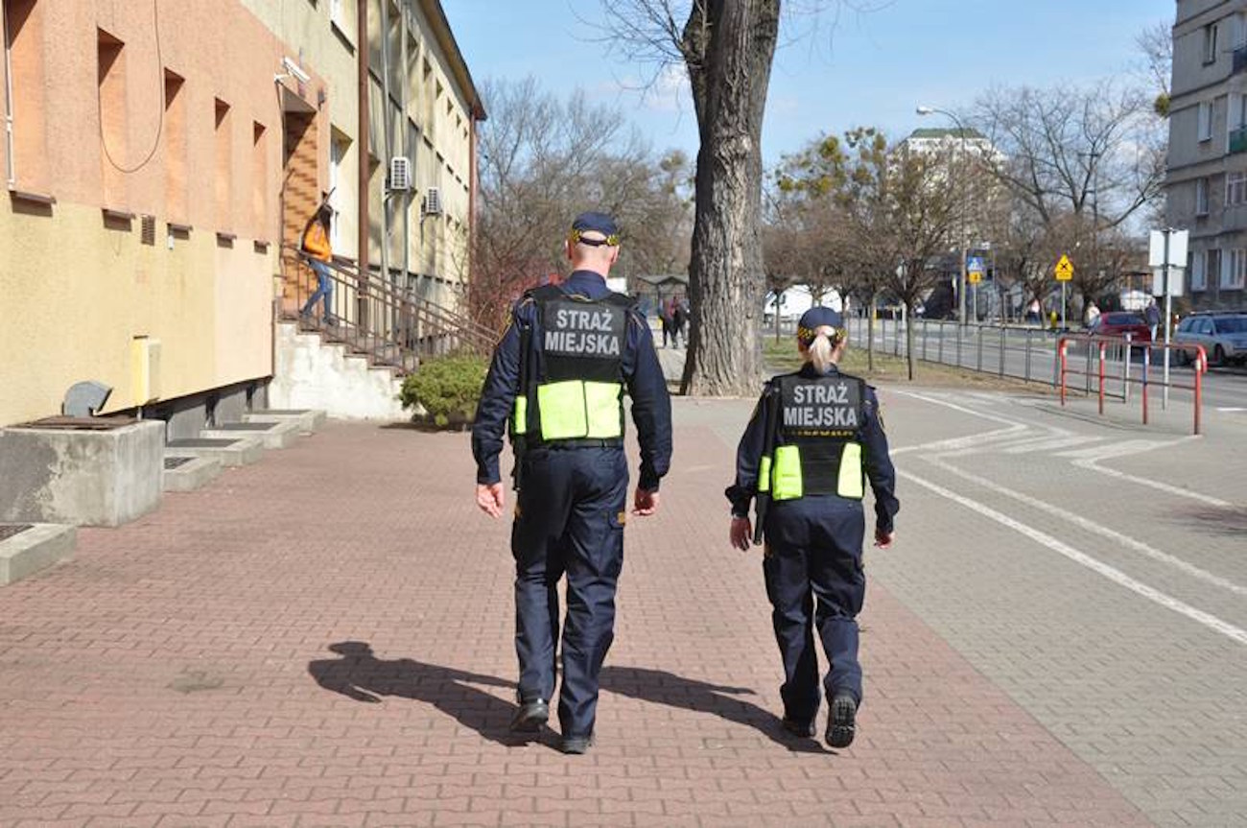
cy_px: 414
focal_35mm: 51
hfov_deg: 38.9
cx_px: 624
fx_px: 1764
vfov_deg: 26.4
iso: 400
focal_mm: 34
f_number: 11
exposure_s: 1/500
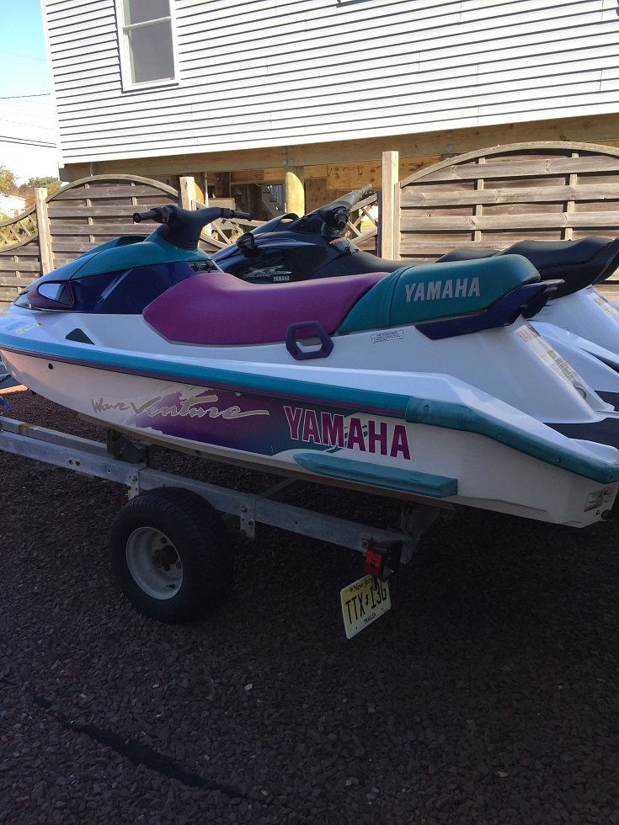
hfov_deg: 48.2
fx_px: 691
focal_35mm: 29
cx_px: 310
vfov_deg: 61.7
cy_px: 412
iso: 32
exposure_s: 1/565
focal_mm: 4.15
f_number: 2.2
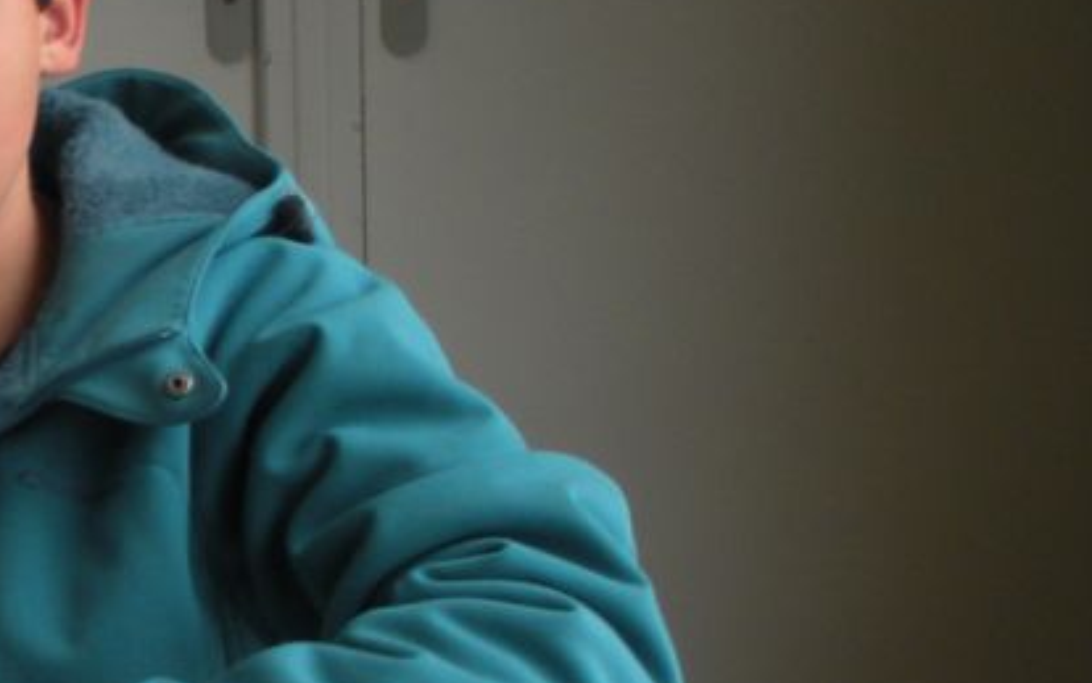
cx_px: -340
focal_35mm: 116
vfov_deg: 11.3
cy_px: 527
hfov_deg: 16.9
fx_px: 3453
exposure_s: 1/54.2
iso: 75
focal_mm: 6.3
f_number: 3.5
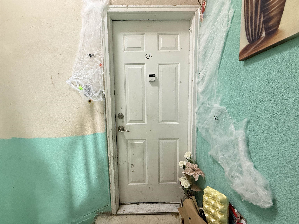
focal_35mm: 14
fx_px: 121
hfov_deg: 102.1
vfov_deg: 85.7
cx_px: 150
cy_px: 112
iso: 400
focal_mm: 2.22
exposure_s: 1/60
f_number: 2.2
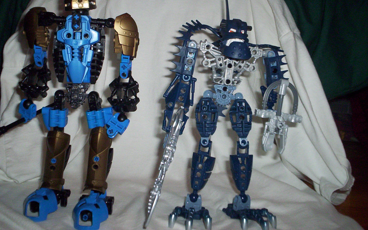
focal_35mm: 41
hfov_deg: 48.2
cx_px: 182
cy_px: 90
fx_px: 411
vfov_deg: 31.1
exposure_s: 1/60
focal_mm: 4.99
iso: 140
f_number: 4.5
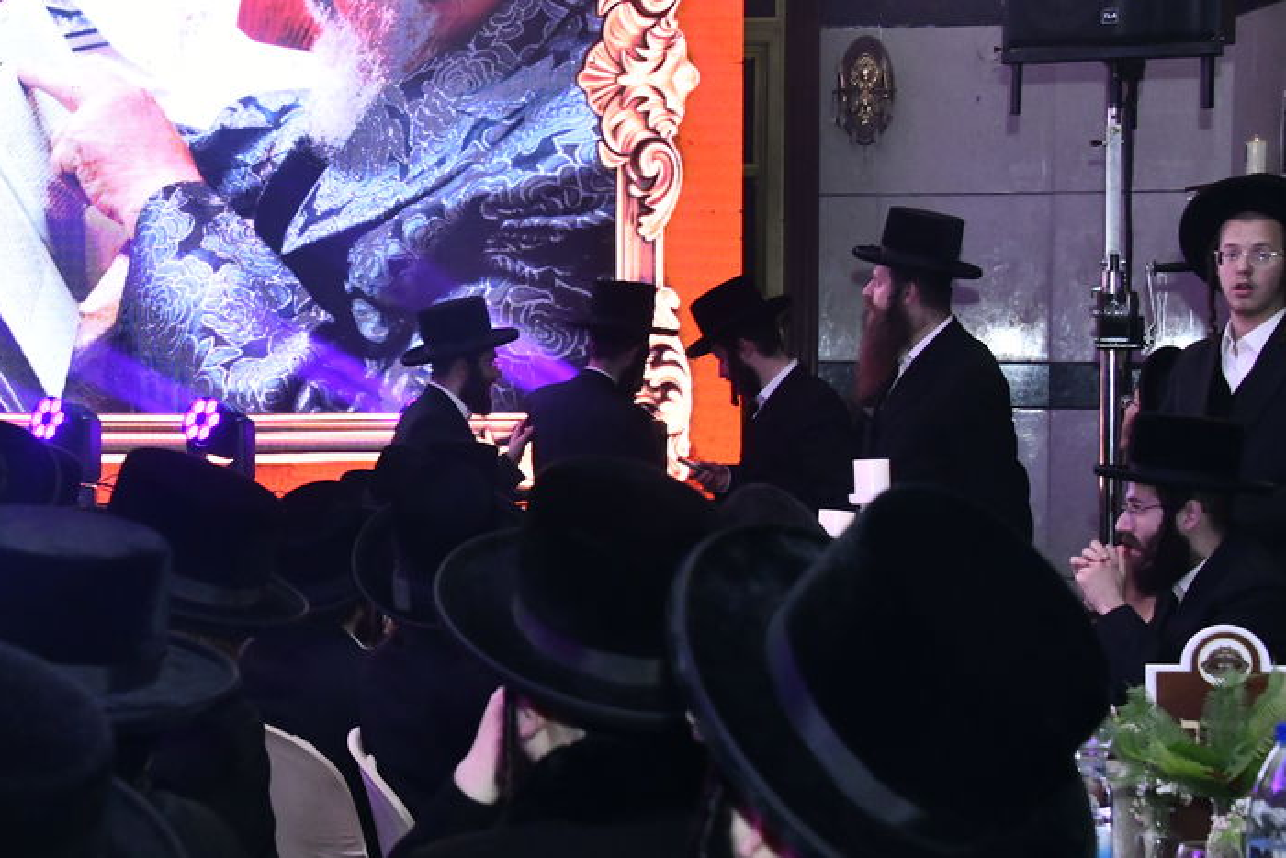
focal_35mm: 80
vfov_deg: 17.1
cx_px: 222
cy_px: 385
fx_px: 2858
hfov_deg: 24.9
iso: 1600
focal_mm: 40
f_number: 5.6
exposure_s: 1/100
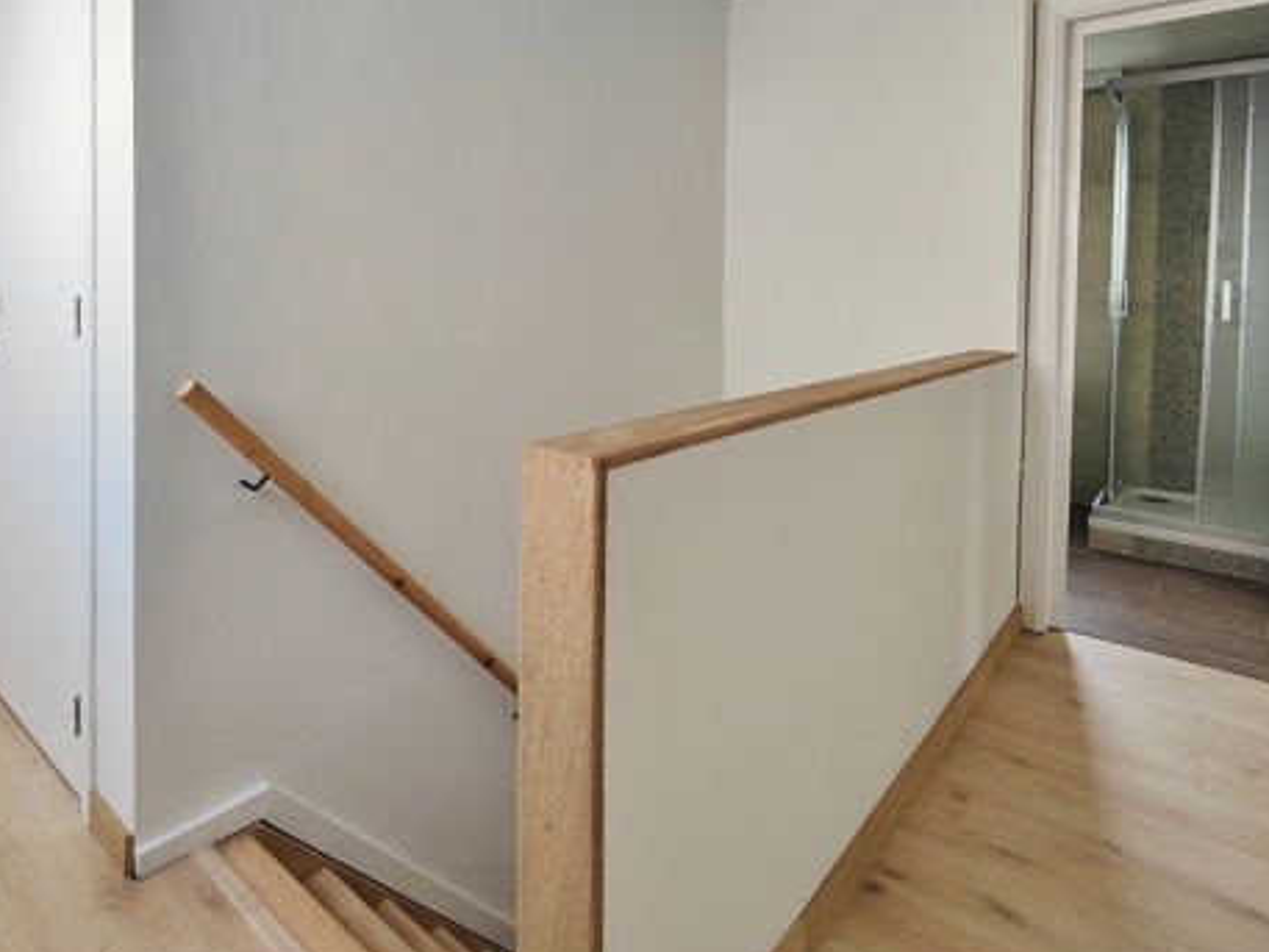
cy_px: 303
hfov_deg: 78.0
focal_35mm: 21
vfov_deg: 61.6
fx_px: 770
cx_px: 500
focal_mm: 3.5
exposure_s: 1/133
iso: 125
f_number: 2.2
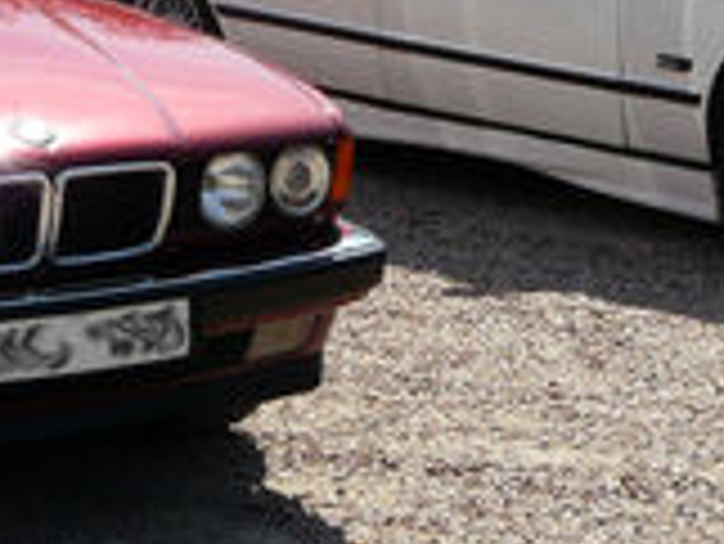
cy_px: -9
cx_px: 153
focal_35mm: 163
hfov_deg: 12.1
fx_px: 3412
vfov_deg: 9.1
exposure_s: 1/500
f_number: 5.6
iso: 100
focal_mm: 6.7
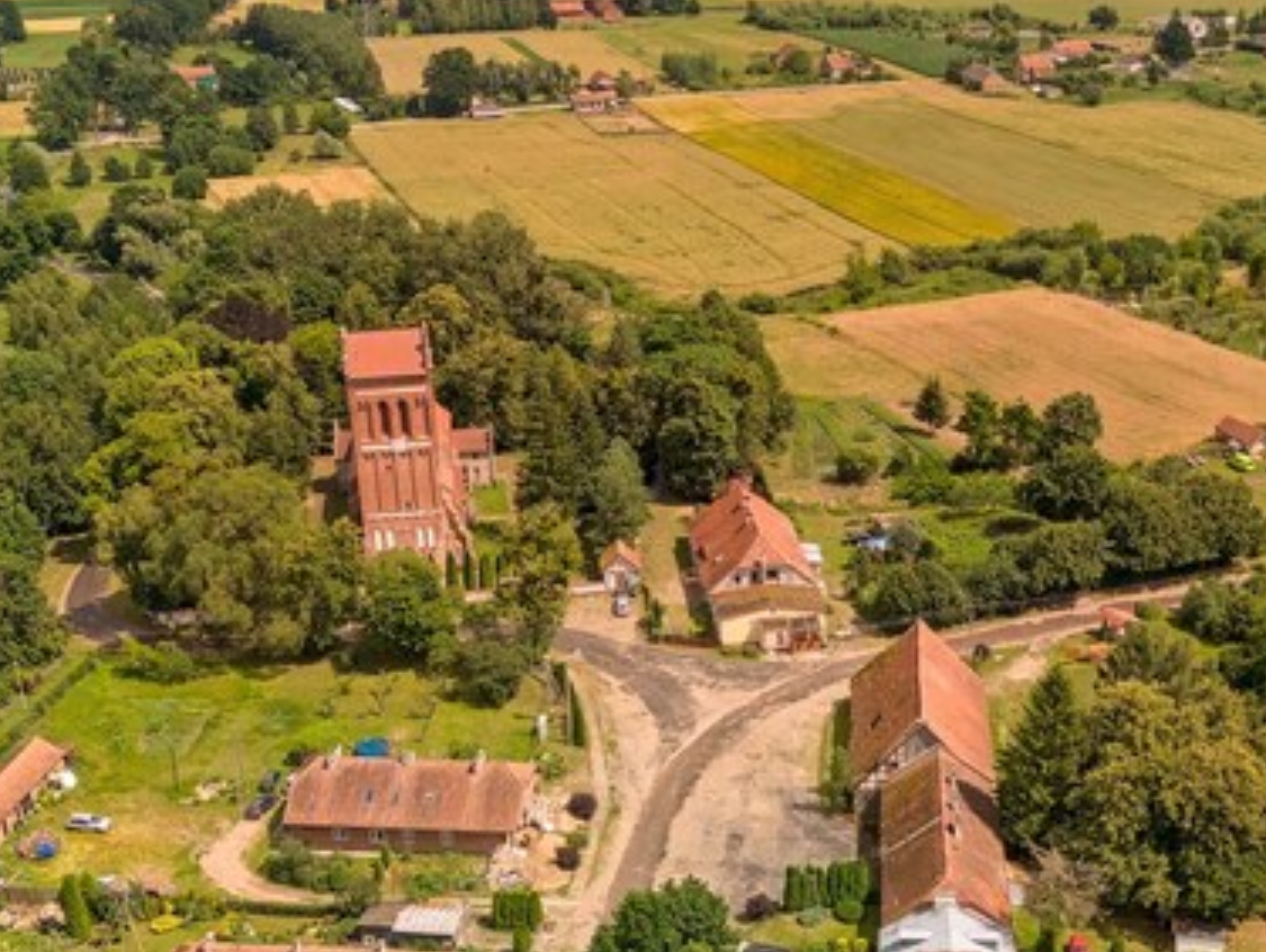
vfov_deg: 30.1
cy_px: 640
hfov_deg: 39.4
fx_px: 1757
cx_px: 790
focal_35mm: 48
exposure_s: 1/2000
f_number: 1.7
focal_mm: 6.72
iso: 120
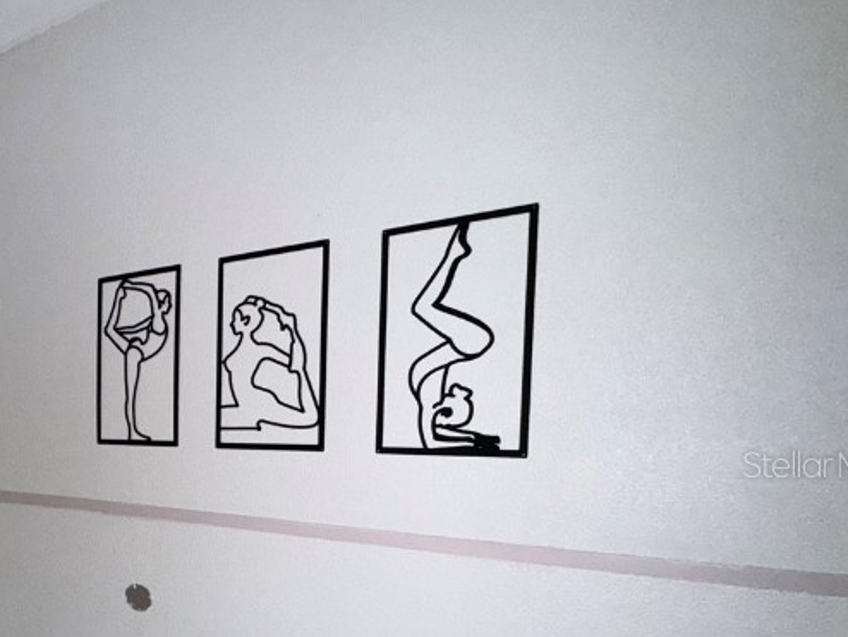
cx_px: 26
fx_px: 711
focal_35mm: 29
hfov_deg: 51.2
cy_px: 464
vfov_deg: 46.8
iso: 160
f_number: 2.2
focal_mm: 2.22
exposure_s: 1/36
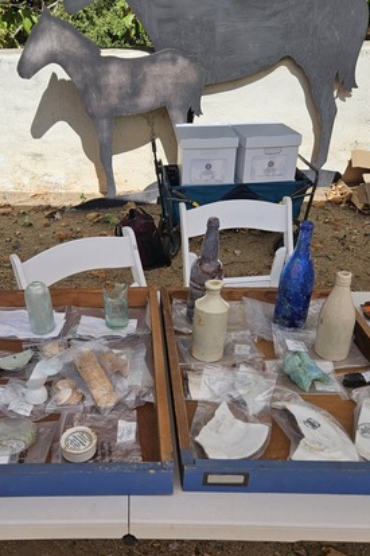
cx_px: 128
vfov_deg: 57.2
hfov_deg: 39.5
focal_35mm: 33
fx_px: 509
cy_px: 270
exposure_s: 1/2116
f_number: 1.8
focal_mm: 5.4
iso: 25
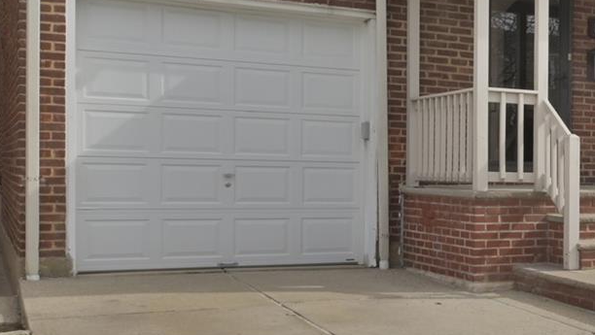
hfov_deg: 29.4
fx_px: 884
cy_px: -96
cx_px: 788
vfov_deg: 19.8
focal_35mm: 56
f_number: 16
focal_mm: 16
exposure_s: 1/200
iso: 320
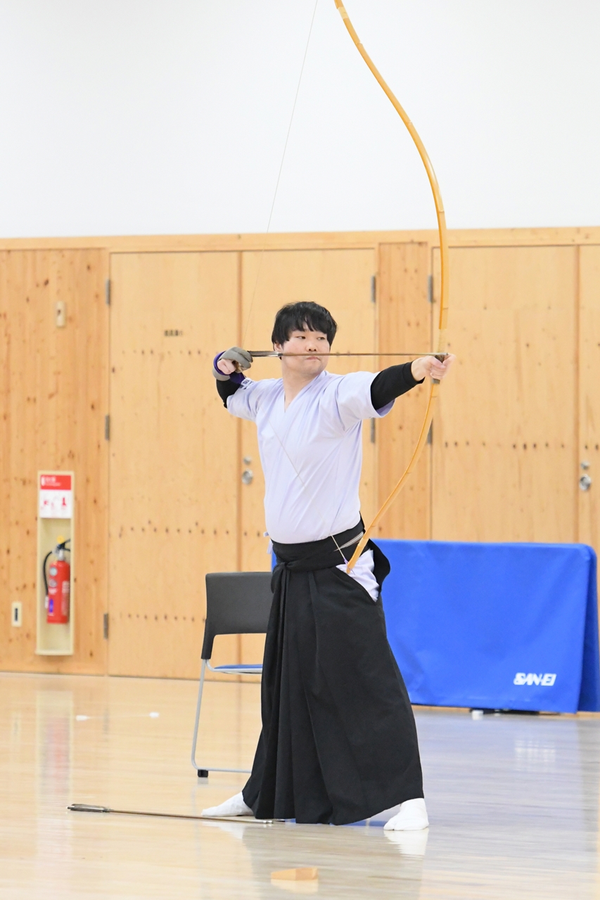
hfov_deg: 4.6
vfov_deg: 6.9
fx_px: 7501
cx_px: 300
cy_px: 450
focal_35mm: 300
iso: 6400
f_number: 4
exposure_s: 1/500
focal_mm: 150
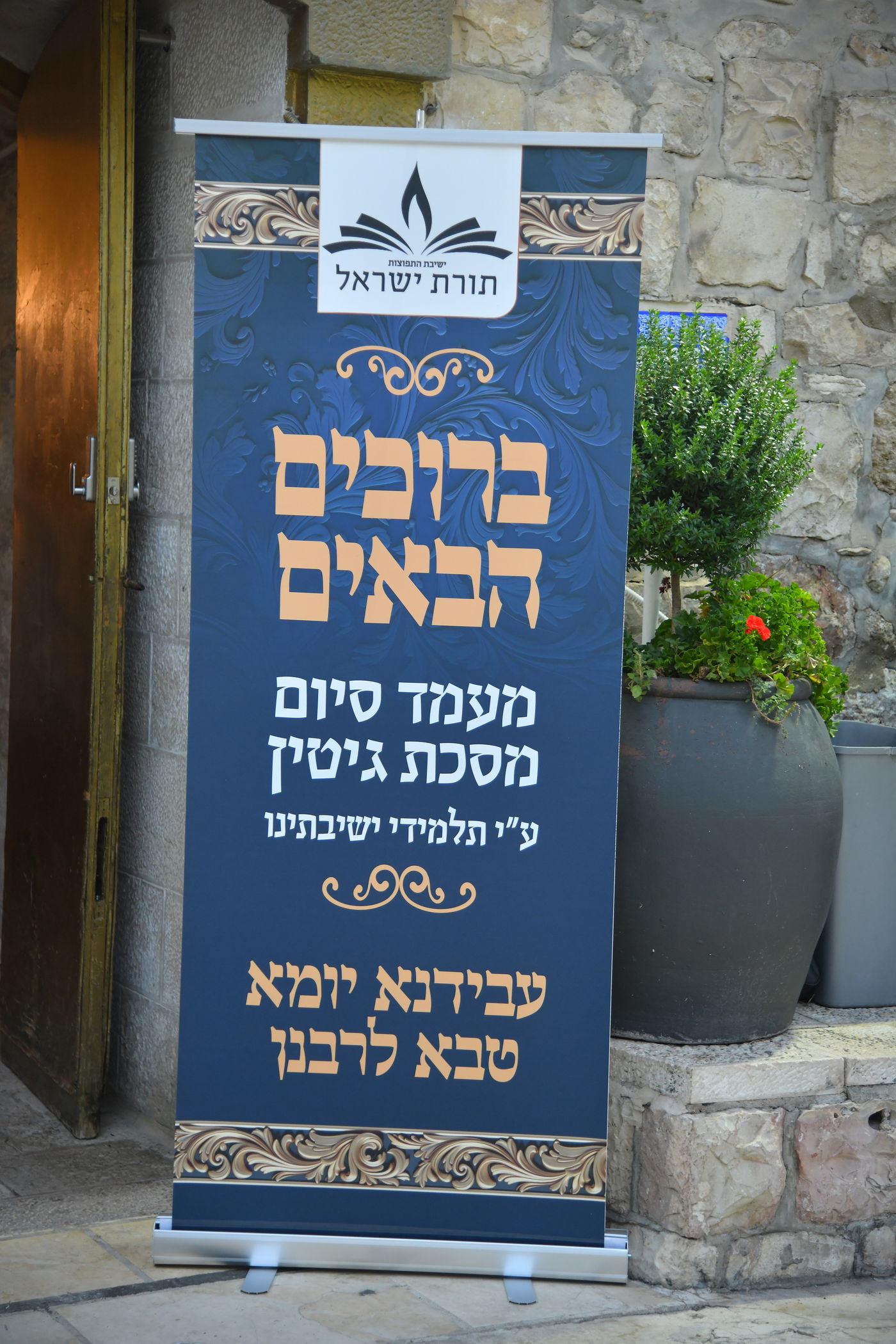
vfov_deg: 27.0
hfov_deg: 18.2
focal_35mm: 75
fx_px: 2800
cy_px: 672
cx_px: 448
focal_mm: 75
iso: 800
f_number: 4
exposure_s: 1/200
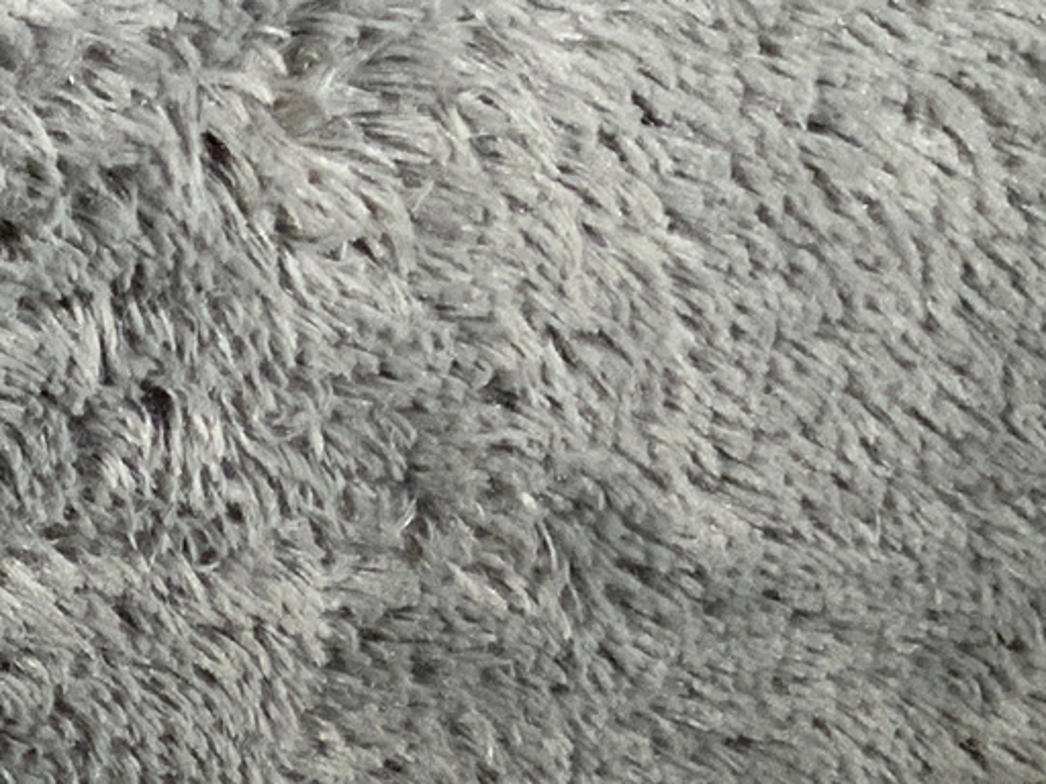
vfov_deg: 9.3
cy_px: 1805
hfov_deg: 12.0
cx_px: -1089
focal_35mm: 145
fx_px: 4381
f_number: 1.8
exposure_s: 1/104
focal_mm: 3
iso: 50
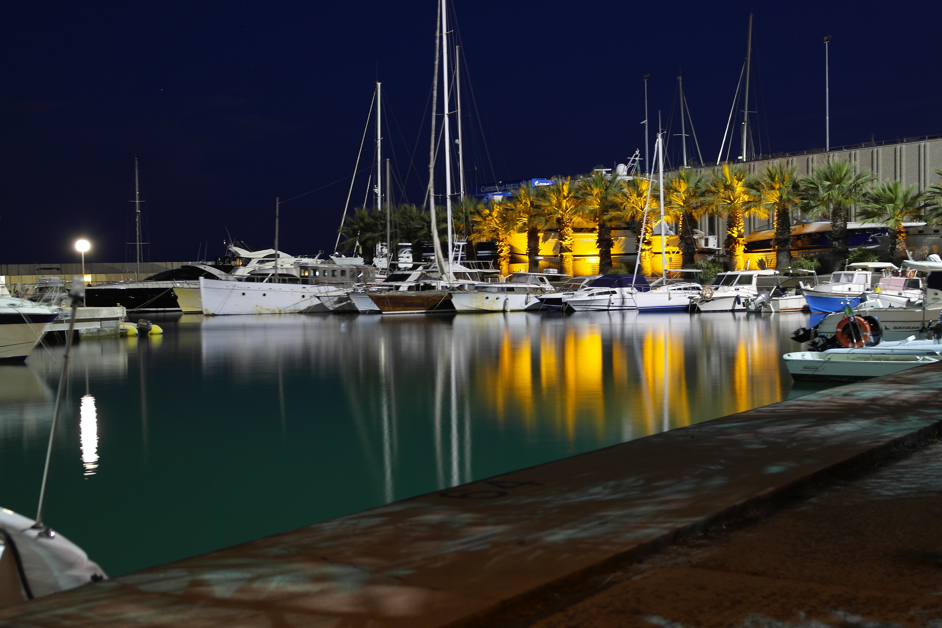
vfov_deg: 29.2
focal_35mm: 46
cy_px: 314
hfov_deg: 42.7
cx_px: 471
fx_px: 1204
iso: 100
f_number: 4.5
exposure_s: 13
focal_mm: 30
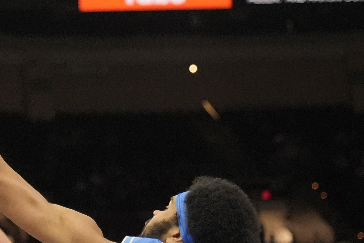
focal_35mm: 223
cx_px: -15
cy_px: 224
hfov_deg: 9.2
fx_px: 2257
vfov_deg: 6.2
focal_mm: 70
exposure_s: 1/2500
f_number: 2.8
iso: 4000
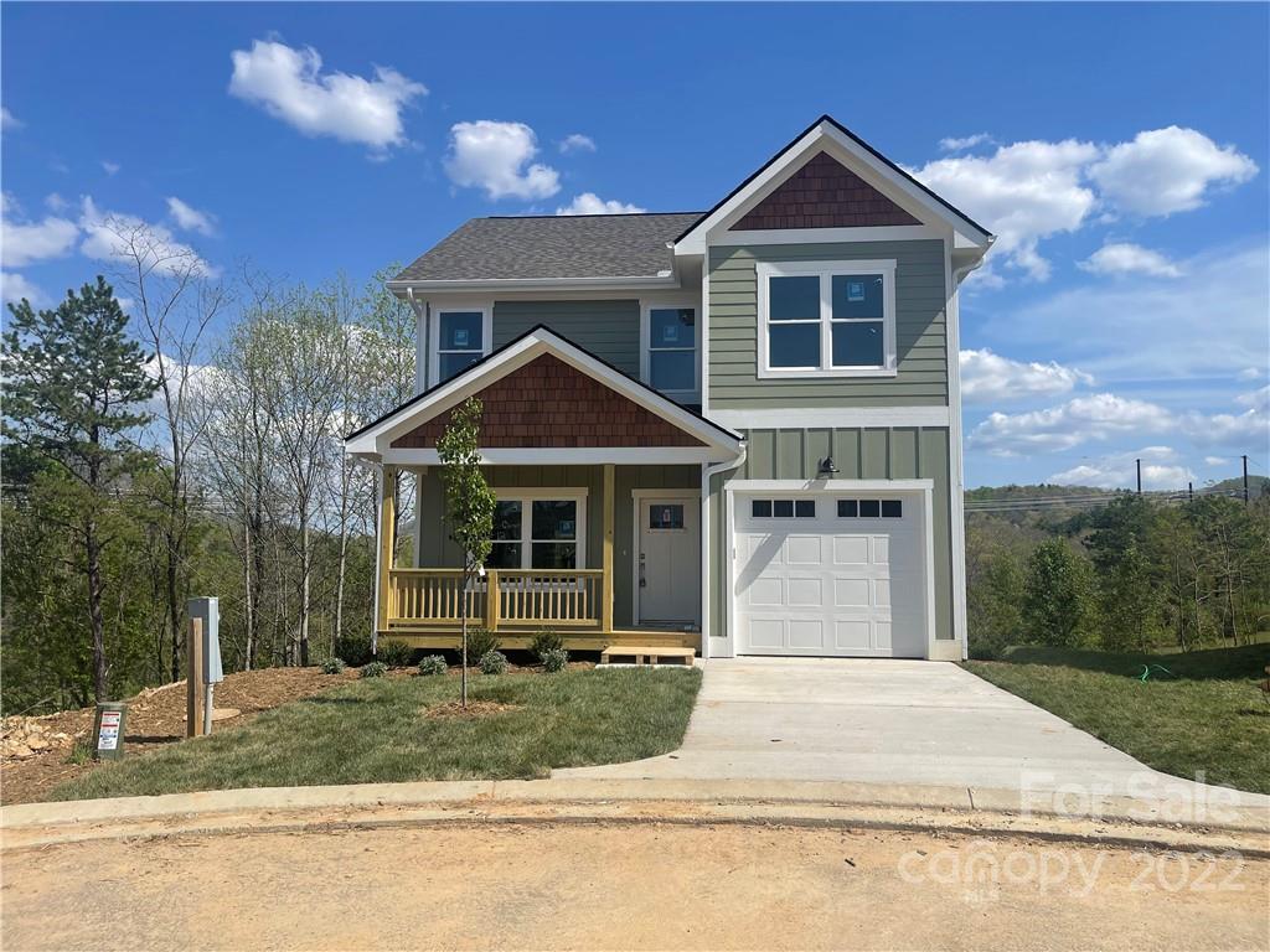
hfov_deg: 67.3
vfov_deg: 53.1
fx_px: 954
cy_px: 476
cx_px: 635
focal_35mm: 26
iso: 32
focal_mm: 5.1
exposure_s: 1/5376
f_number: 1.6
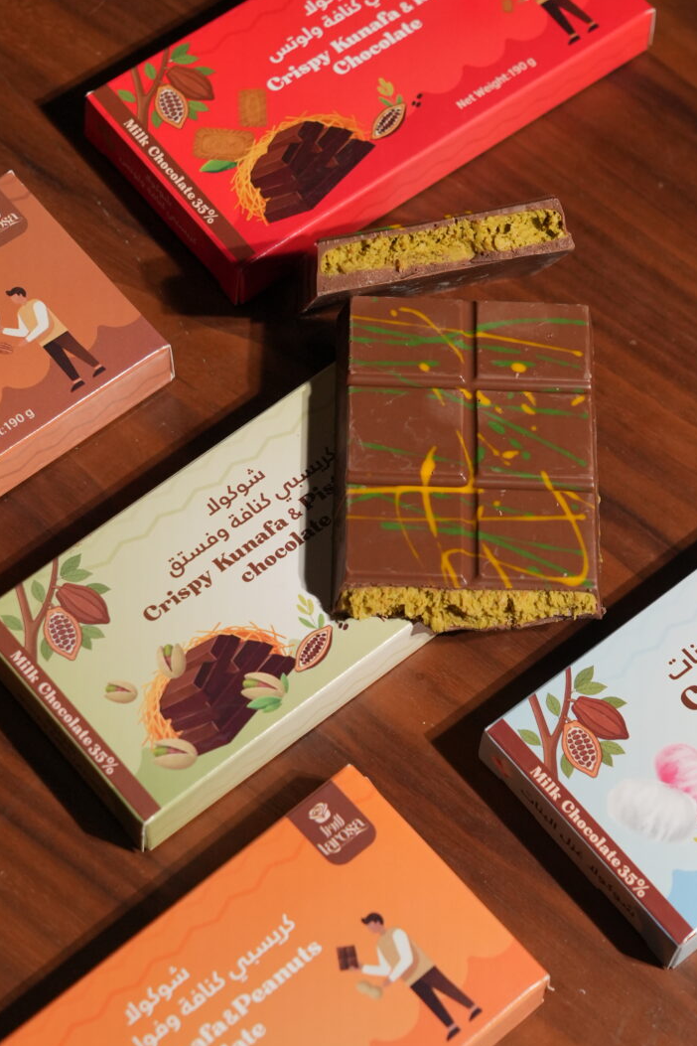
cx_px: 346
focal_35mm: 90
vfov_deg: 22.6
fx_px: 2614
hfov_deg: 15.2
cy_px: 534
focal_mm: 53
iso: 1250
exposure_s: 1/2000
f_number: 4
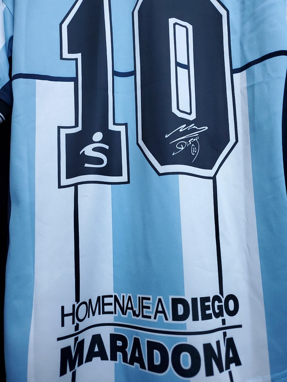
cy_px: 191
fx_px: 287
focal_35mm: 26
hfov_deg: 53.1
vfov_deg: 67.3
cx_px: 144
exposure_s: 1/30
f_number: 1.5
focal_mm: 4.3
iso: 200
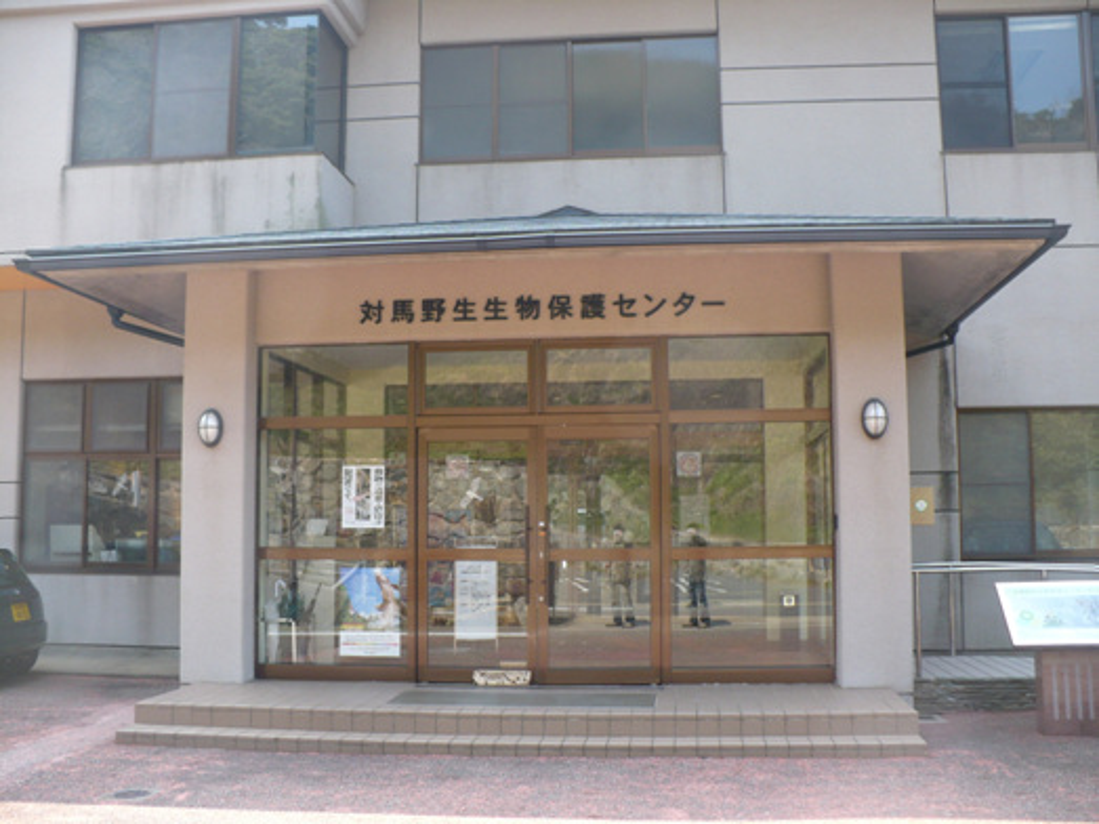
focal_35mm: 37
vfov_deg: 38.7
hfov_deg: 50.1
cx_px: 550
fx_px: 1174
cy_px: 412
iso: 100
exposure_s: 1/200
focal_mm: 6.1
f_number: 2.8
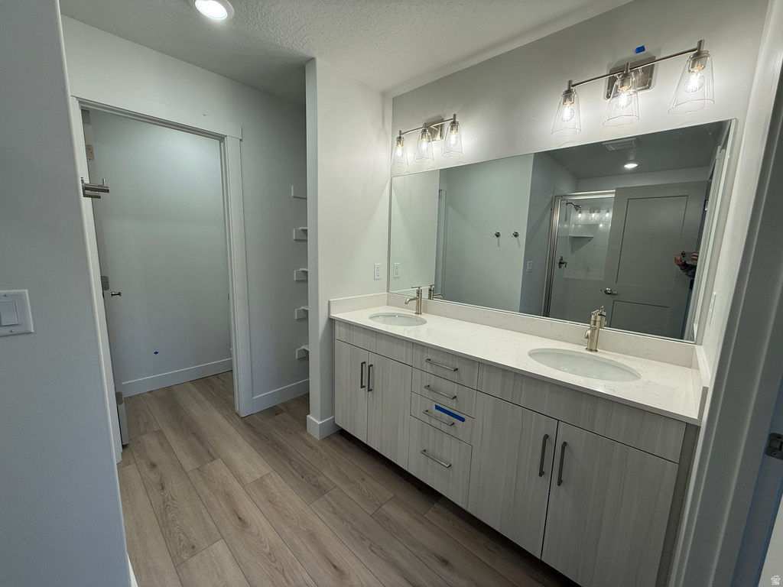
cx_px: 392
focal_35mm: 14
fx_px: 317
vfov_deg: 85.7
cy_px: 294
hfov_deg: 102.1
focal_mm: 2.22
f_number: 2.2
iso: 64
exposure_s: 1/130
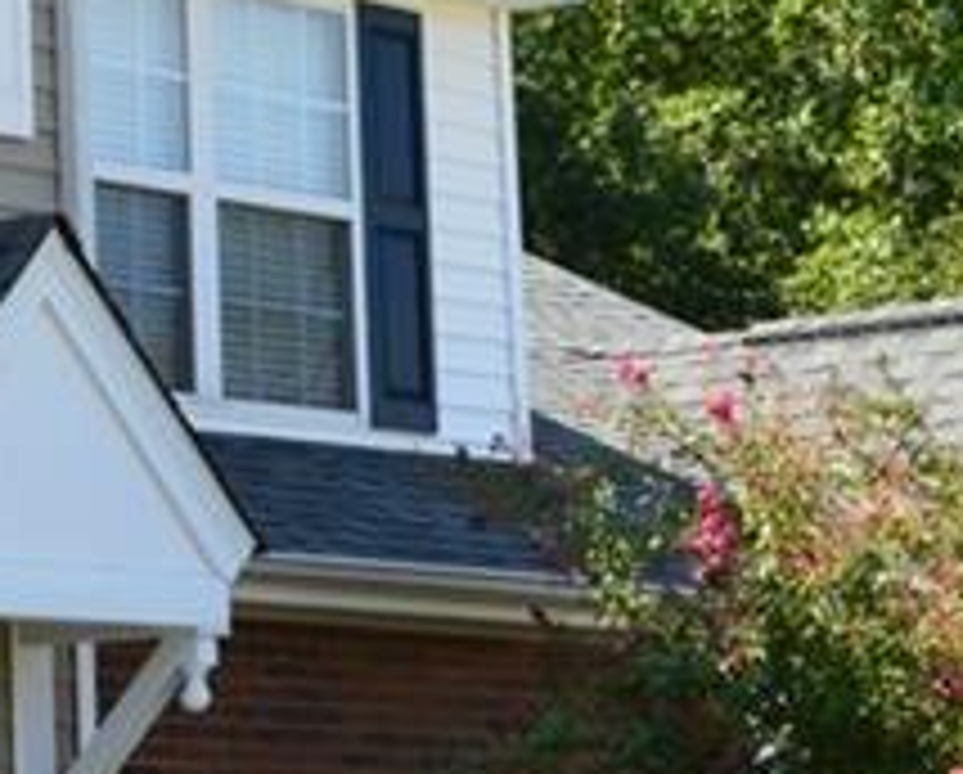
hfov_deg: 10.1
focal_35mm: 188
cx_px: -162
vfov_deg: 8.2
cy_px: 212
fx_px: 5368
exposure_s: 1/250
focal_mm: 28
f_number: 10
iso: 400
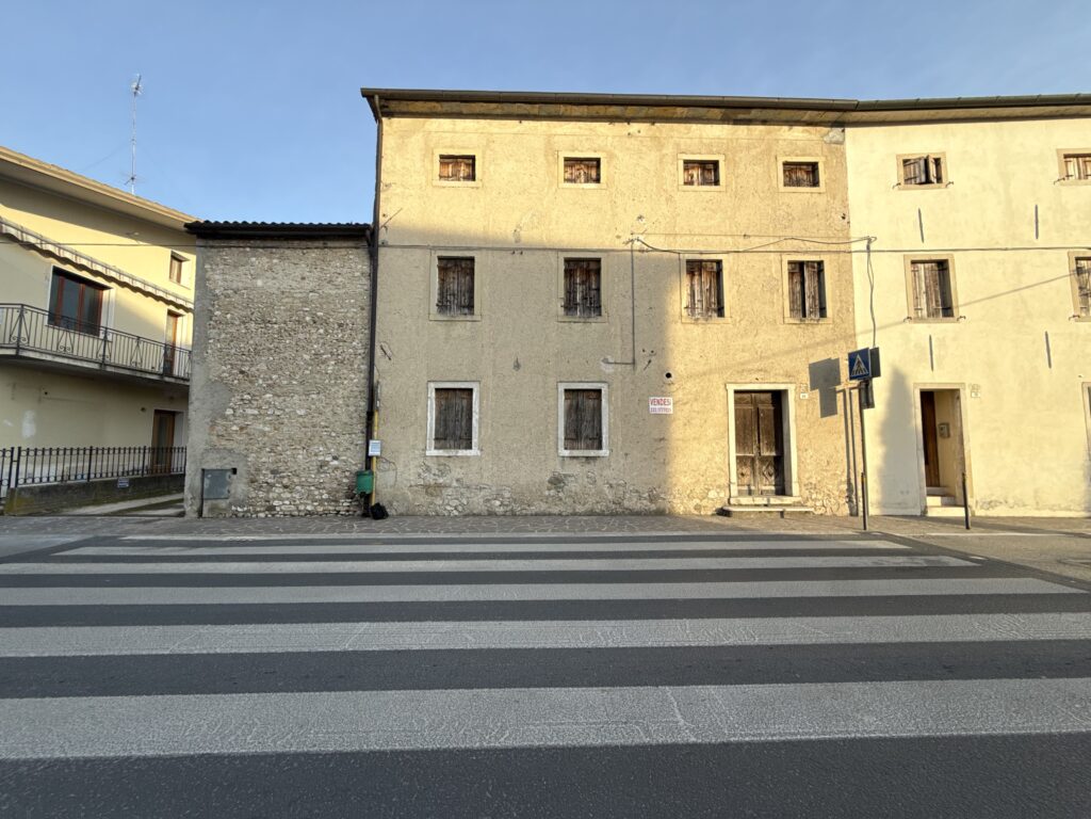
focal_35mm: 14
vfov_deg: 85.7
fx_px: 441
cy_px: 410
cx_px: 546
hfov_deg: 102.1
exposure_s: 1/574
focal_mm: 2.22
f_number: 2.2
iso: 50
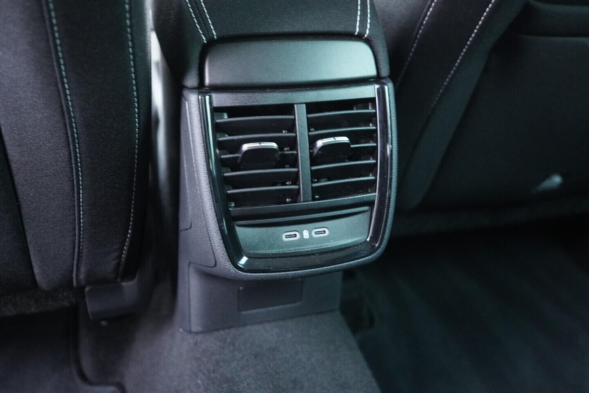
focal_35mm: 36
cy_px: 196
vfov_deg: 36.9
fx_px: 589
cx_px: 294
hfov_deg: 53.1
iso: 4000
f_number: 2.8
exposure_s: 1/40
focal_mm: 24
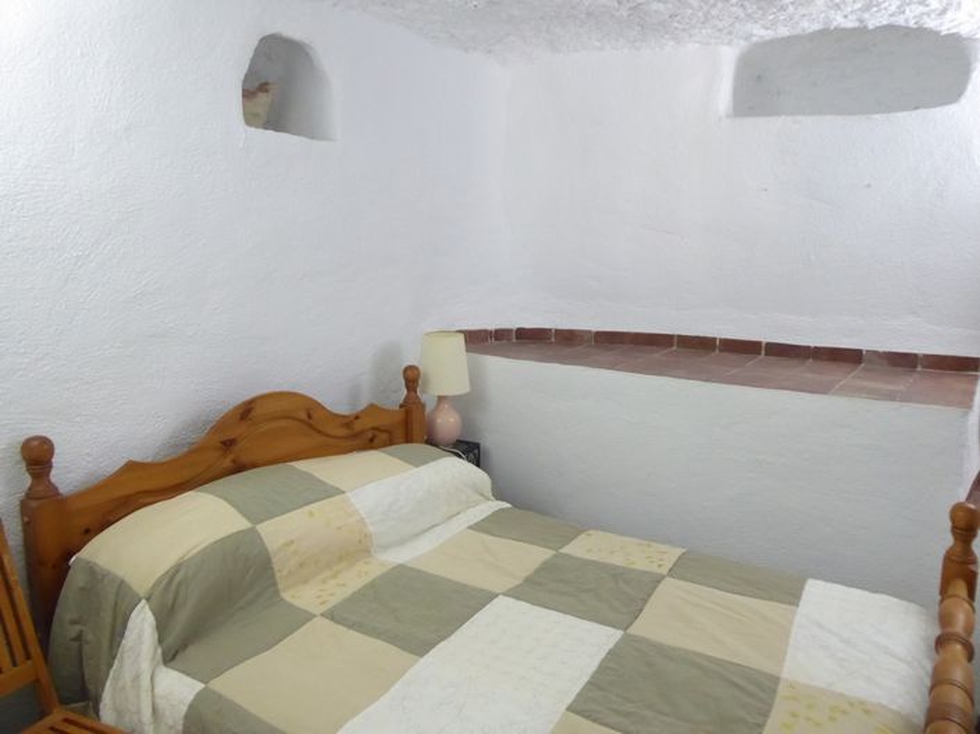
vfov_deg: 54.8
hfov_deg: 69.4
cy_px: 367
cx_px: 490
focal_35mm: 25
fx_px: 707
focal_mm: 4.3
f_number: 3.3
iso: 800
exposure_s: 1/20
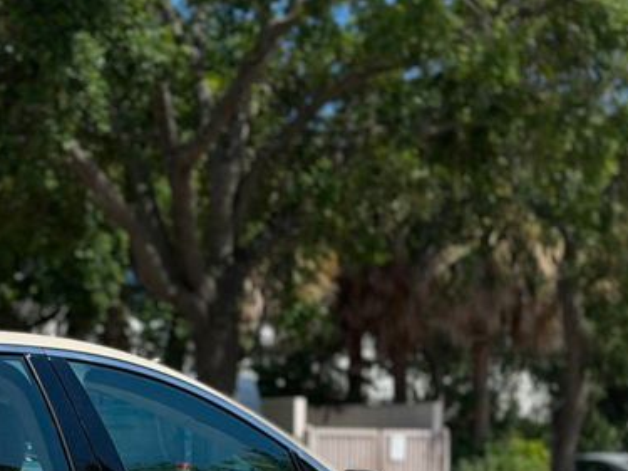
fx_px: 2376
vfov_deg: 11.1
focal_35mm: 131
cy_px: 588
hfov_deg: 14.5
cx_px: -151
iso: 64
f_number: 1.78
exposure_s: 1/8772
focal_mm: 6.76
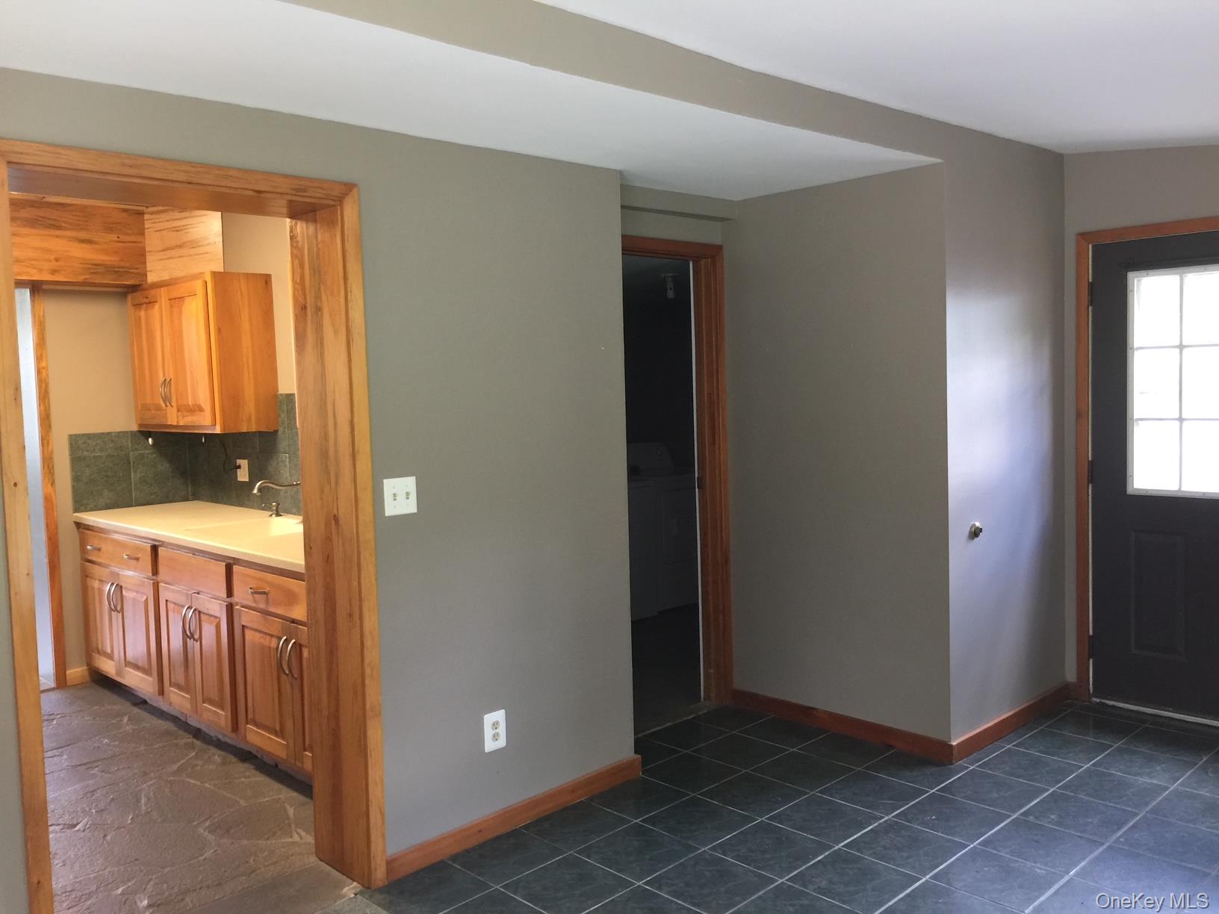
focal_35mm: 29
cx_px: 610
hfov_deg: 61.7
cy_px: 457
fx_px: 1021
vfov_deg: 48.2
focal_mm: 4.15
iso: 64
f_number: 2.2
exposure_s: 1/15
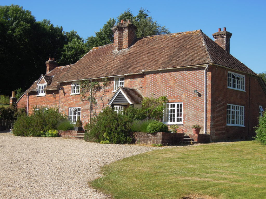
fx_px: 423
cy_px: 100
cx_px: 133
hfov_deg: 34.9
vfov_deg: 26.6
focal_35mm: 55
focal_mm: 9.9
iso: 160
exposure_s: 1/1250
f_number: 4
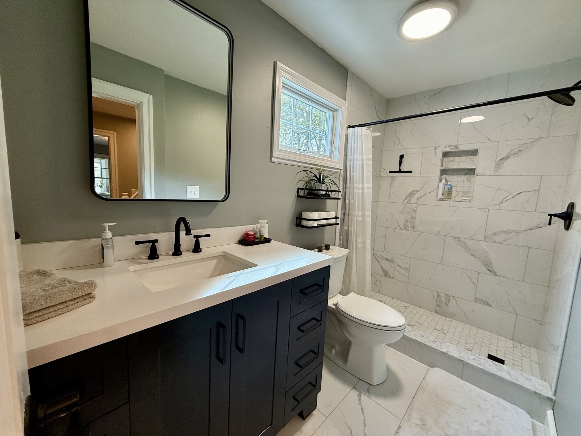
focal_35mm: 14
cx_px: 290
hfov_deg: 102.1
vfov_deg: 85.7
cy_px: 218
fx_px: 235
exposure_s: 1/120
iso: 125
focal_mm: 2.22
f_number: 2.2
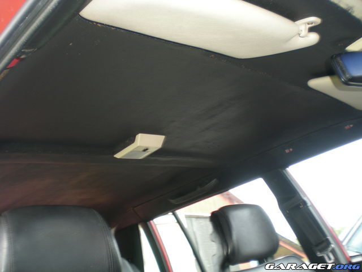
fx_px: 397
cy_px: 136
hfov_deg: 49.0
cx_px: 181
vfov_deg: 37.7
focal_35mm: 38
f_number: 3.1
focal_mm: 6.3
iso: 50
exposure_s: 1/30
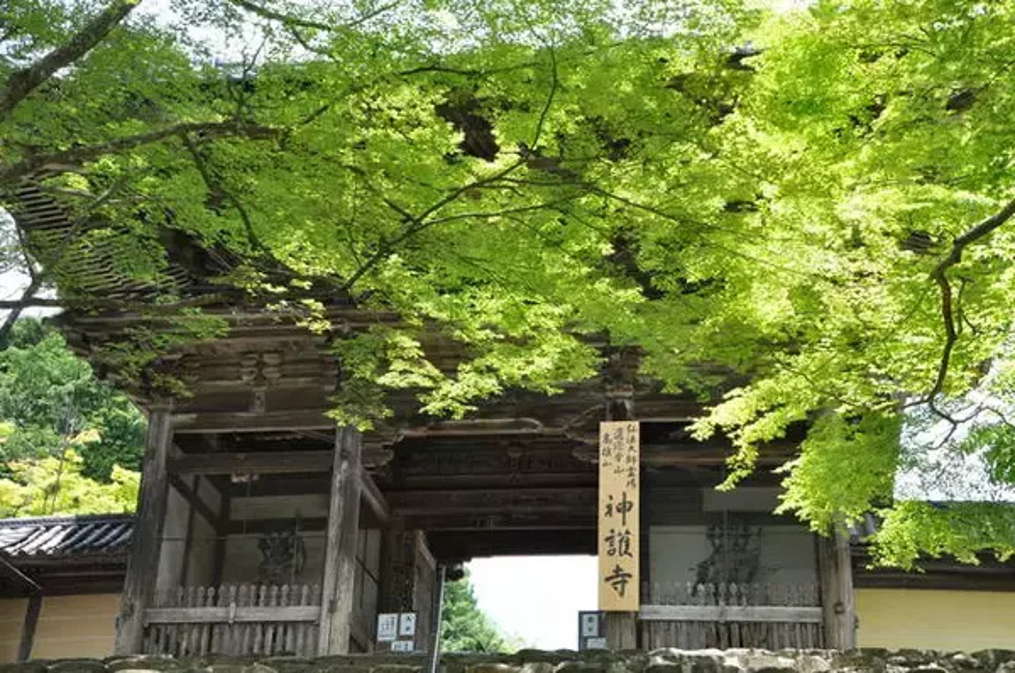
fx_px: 1604
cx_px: 508
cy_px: 336
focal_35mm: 57
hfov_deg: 35.1
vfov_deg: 23.7
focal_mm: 38
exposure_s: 1/400
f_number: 10
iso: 1000
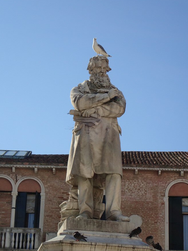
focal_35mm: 94
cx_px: 96
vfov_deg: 20.9
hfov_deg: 15.7
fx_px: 681
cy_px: 126
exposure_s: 1/400
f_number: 6.3
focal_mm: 16.48
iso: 100
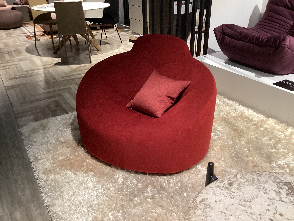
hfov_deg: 58.4
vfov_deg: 45.4
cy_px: 110
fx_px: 263
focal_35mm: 31
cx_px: 147
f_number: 2.4
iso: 250
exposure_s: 1/60
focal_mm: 3.3
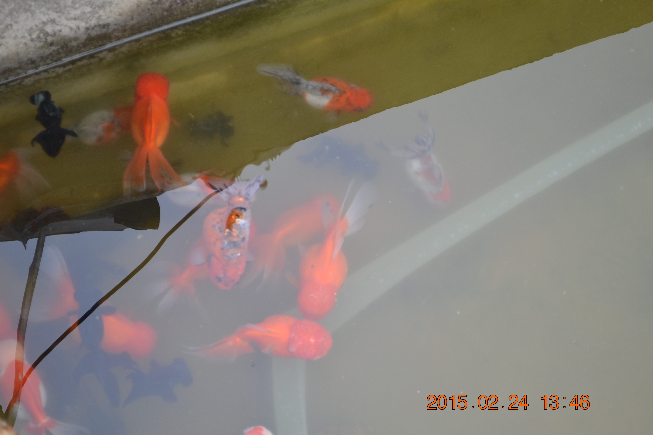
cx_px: 326
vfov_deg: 16.6
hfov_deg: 24.6
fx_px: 1496
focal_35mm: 82
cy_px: 218
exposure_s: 1/60
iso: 400
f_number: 5.6
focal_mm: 55
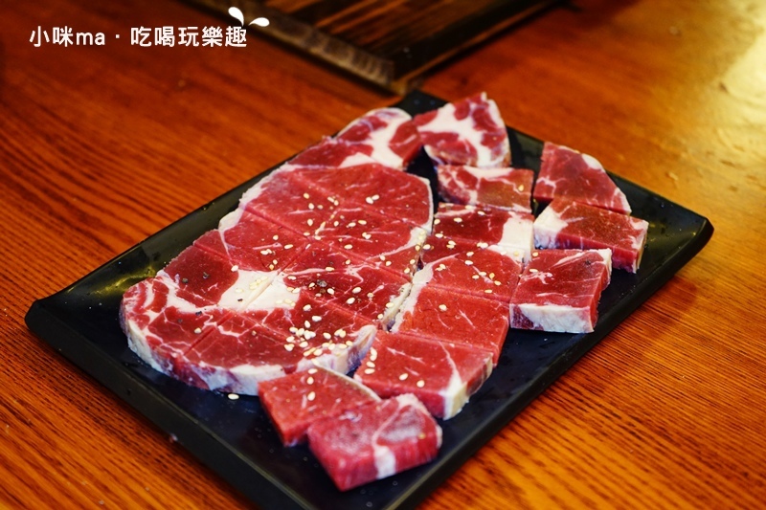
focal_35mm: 48
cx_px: 383
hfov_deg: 41.1
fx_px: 1021
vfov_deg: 28.1
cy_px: 255
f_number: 4.5
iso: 2500
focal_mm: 48
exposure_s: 1/60
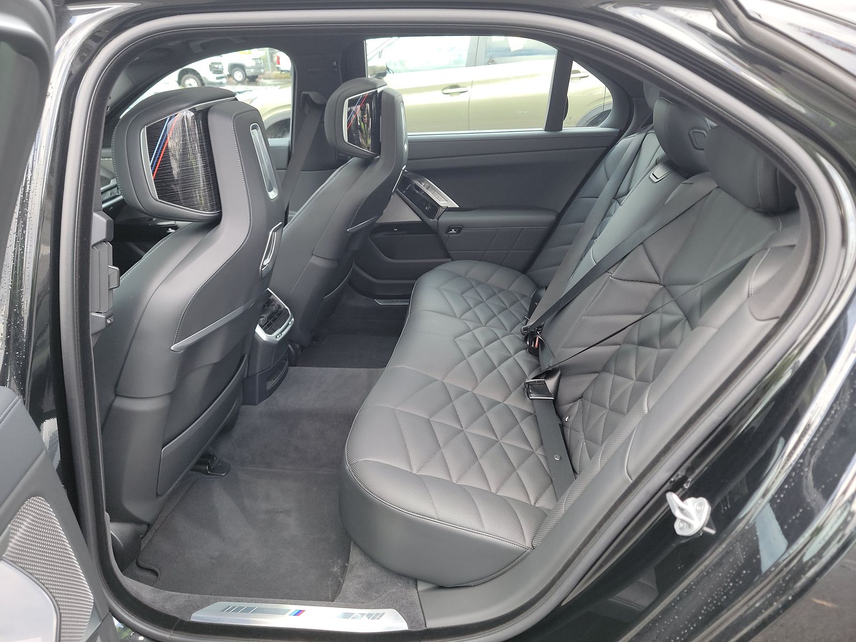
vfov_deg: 56.8
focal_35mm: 24
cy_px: 321
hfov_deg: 71.6
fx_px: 593
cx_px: 428
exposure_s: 1/59
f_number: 1.8
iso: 197
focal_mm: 6.7
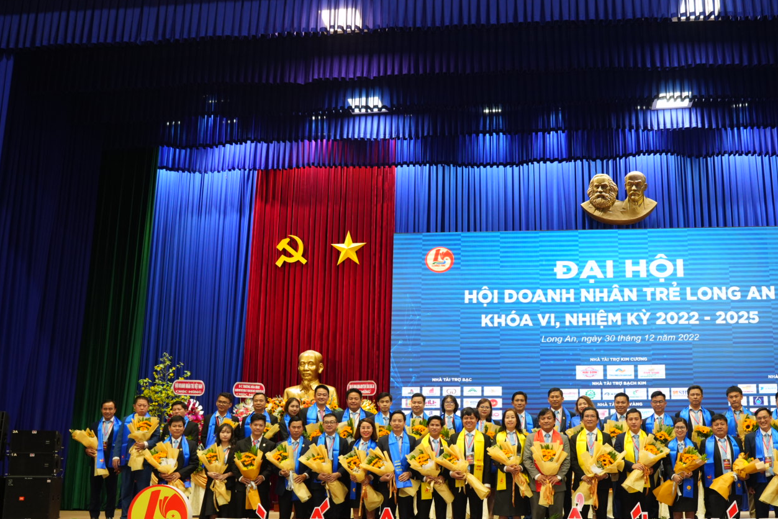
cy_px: 317
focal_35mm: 40
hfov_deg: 48.0
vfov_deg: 33.3
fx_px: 865
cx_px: 483
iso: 1250
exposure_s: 1/160
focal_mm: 31
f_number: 3.5
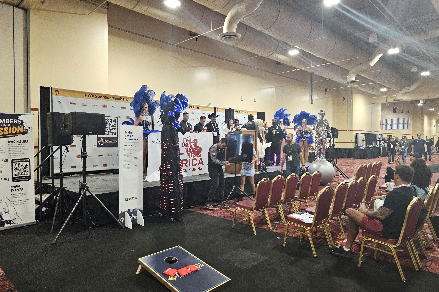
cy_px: 149
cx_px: 219
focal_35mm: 24
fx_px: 293
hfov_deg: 73.7
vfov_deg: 53.1
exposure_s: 1/120
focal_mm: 6.3
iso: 640
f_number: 1.7
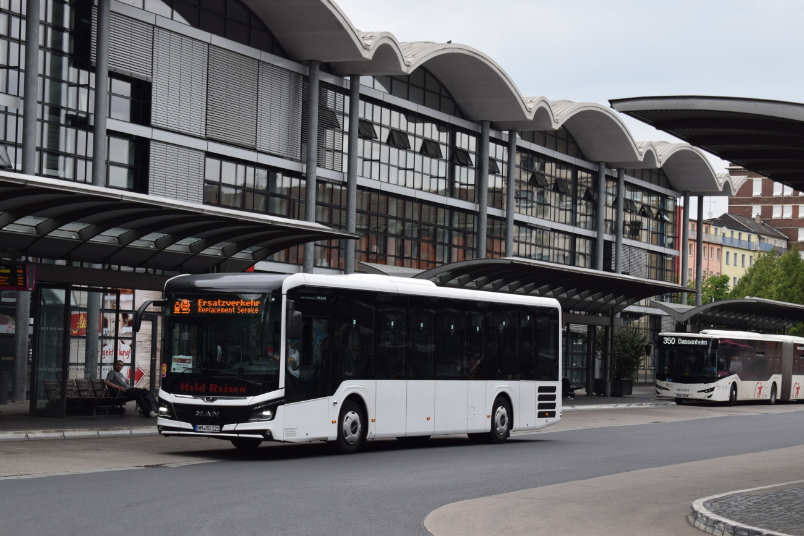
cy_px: 268
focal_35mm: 82
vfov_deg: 16.6
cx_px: 402
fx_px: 1843
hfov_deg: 24.6
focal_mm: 55
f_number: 8
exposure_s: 1/250
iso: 220
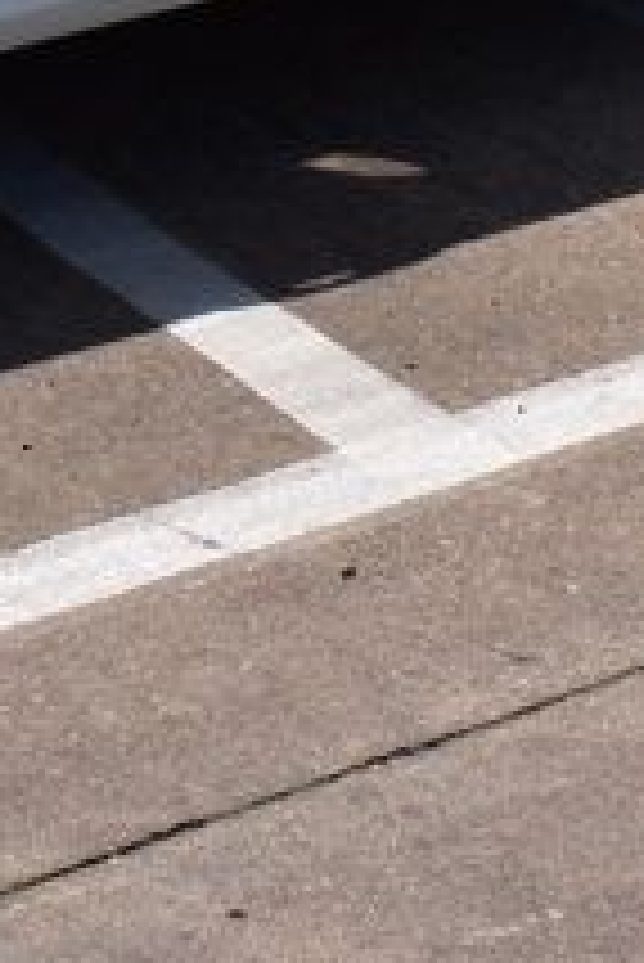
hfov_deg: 6.8
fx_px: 5384
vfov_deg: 9.9
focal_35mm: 201
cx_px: -158
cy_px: -526
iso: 200
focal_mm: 28
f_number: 11
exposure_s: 1/640
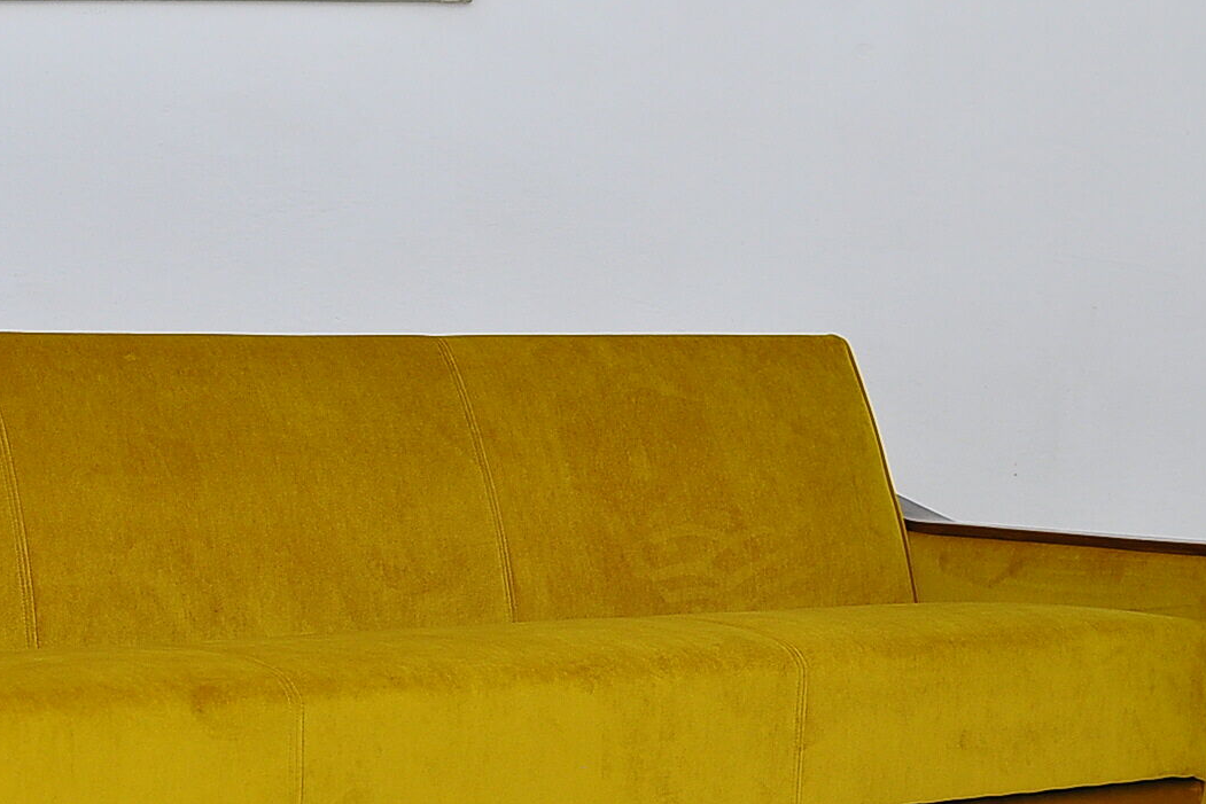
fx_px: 3213
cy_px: 603
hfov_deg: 21.1
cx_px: 282
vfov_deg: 14.2
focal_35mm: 96
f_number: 3.5
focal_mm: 35
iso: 400
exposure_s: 1/200
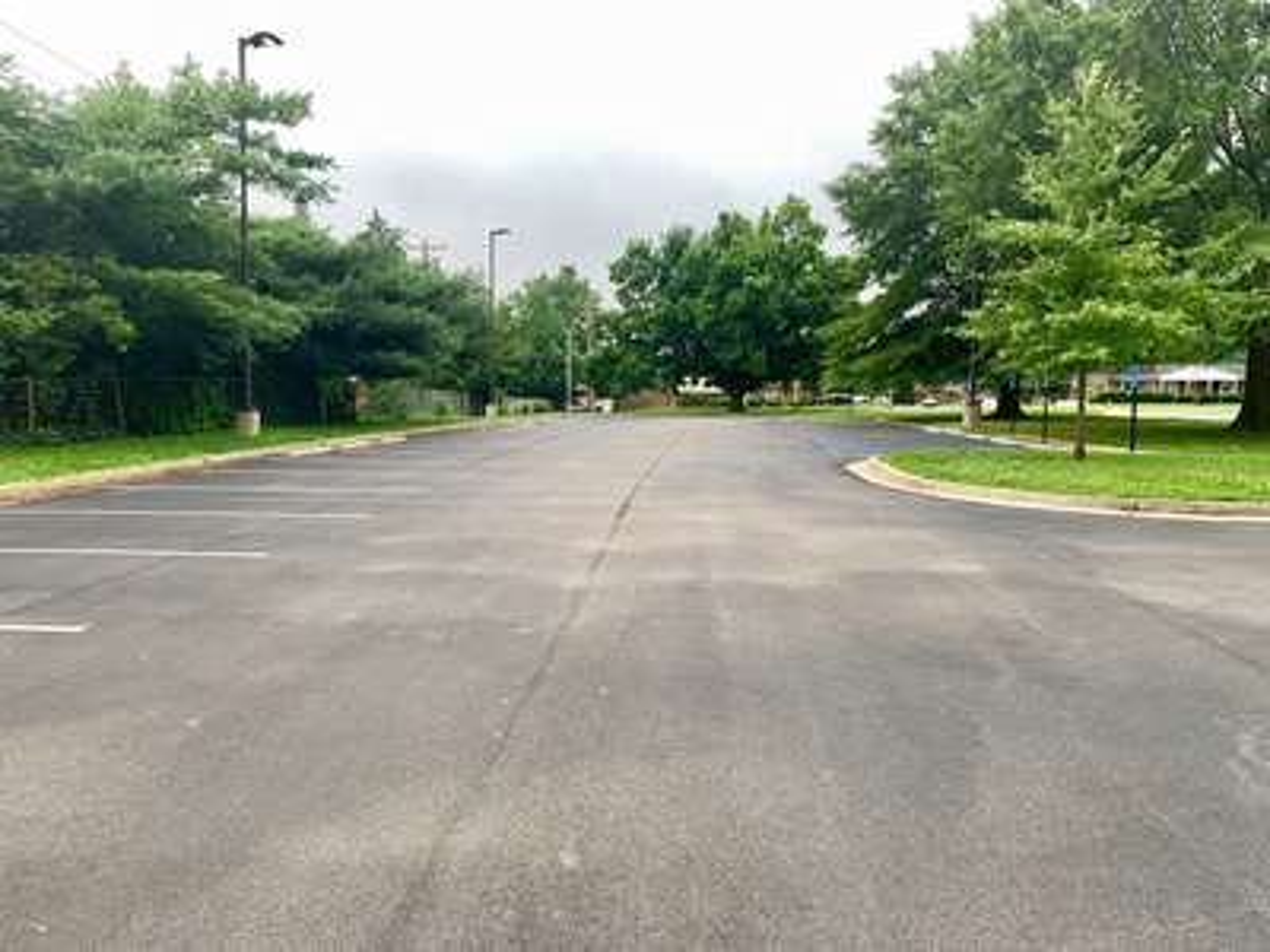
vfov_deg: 53.1
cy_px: 476
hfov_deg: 67.3
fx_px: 954
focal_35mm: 26
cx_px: 635
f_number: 1.8
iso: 25
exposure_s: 1/216
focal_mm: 4.25
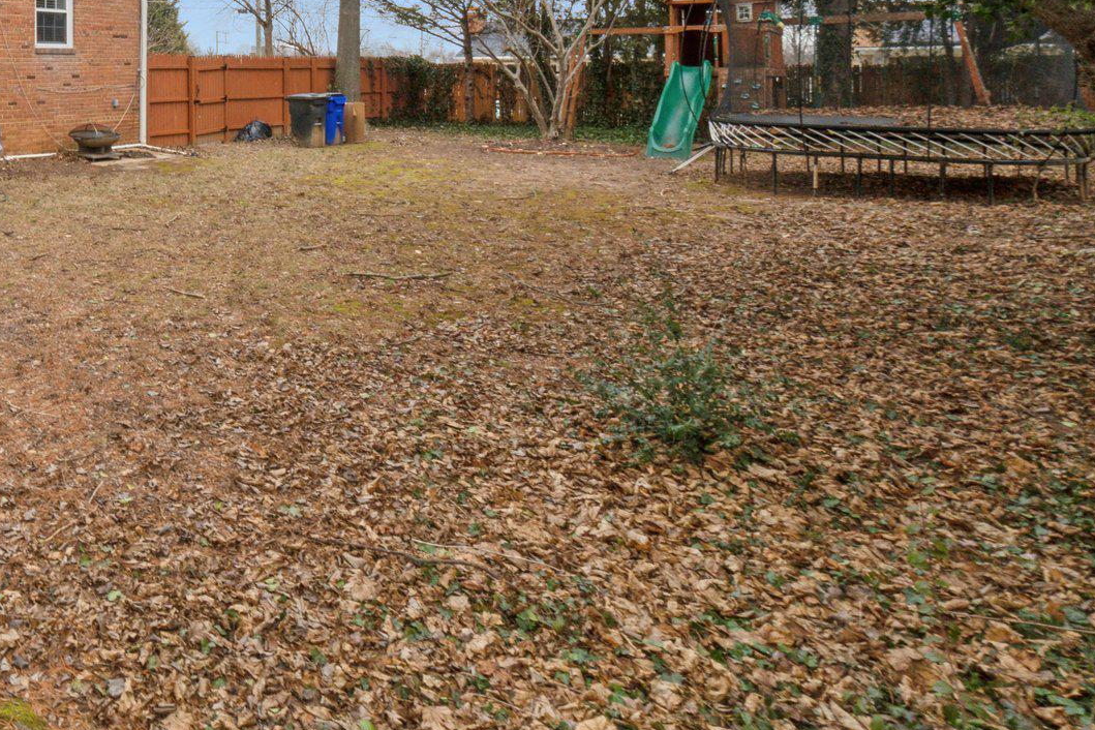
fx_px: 882
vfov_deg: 41.2
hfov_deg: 54.0
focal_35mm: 29
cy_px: 66
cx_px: 75
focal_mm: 10
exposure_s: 1/20
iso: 200
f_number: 22
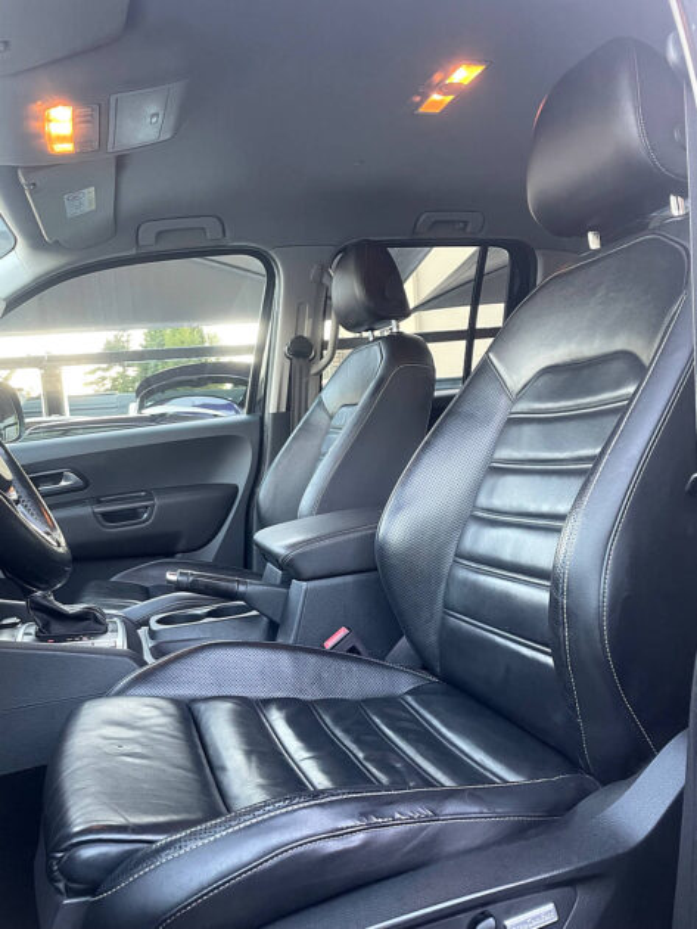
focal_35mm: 26
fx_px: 698
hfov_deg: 53.1
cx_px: 348
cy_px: 464
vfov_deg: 67.3
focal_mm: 4.2
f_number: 1.6
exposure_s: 1/50
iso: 200
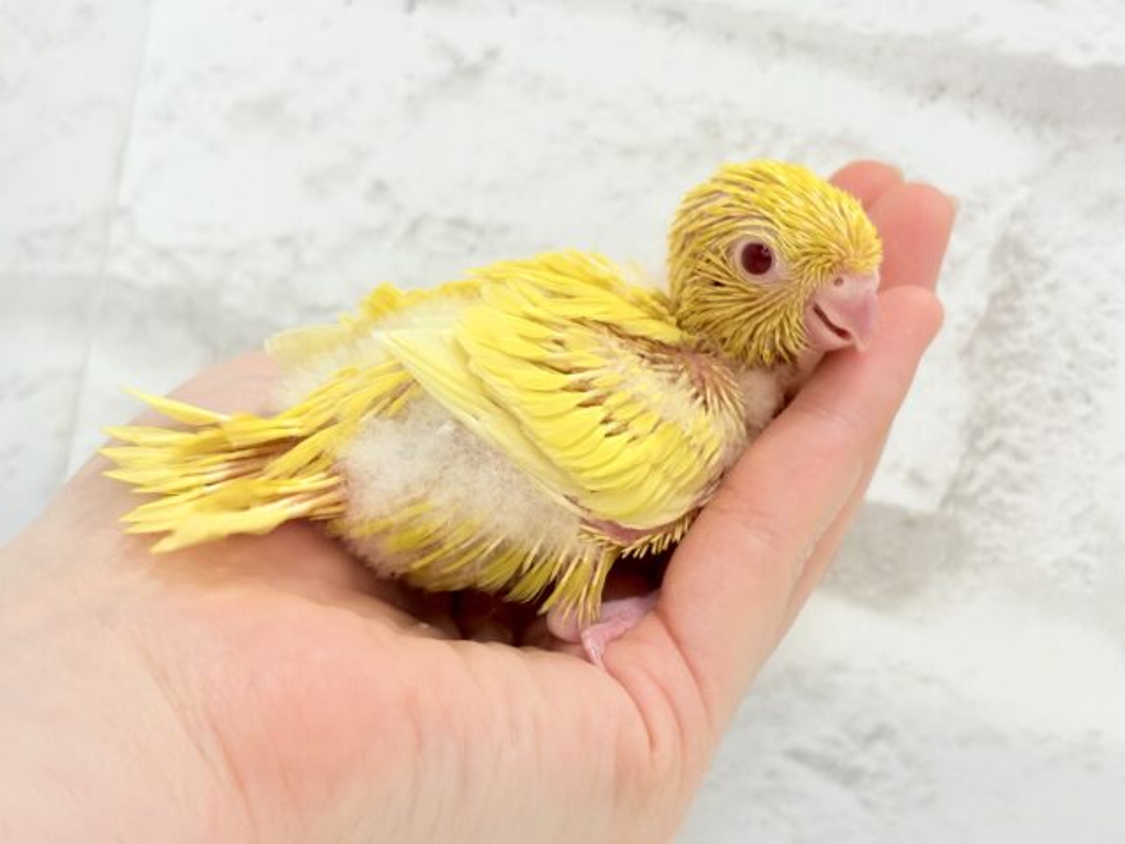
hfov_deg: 36.8
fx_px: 1690
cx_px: 562
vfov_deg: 28.0
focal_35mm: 52
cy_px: 422
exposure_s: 1/100
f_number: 1.6
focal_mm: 5.96
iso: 80
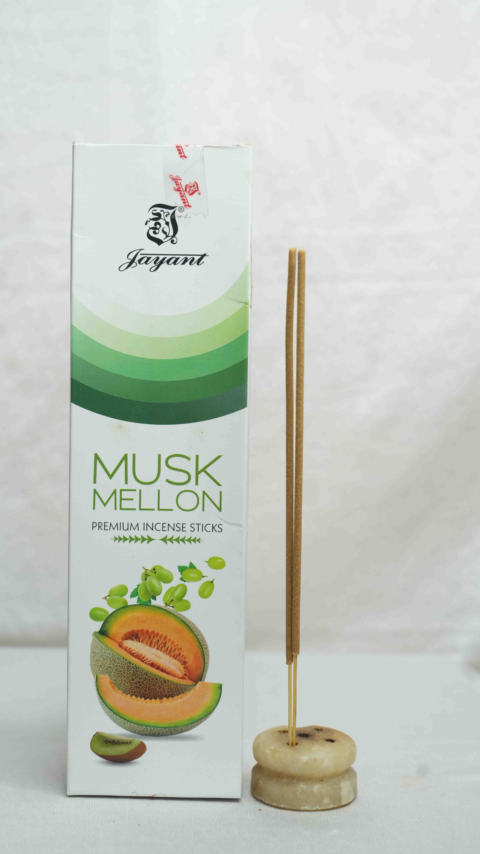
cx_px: 231
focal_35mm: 60
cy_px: 432
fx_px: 1358
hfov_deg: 20.0
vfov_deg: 34.9
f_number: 5.6
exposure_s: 1/100
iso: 640
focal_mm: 56
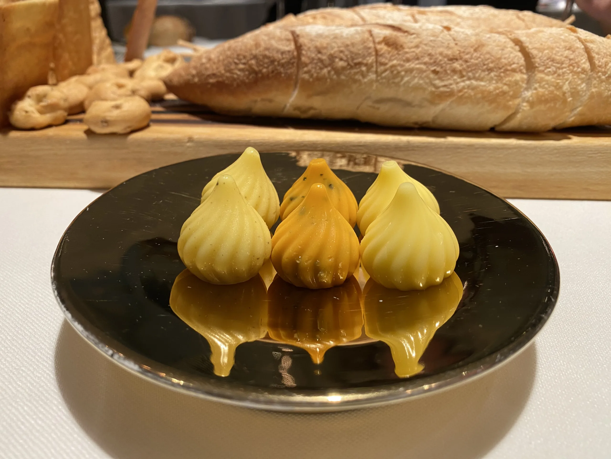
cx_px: 306
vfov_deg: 53.1
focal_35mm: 26
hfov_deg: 67.3
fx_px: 459
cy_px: 230
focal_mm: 4.25
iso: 125
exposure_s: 1/62
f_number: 1.8
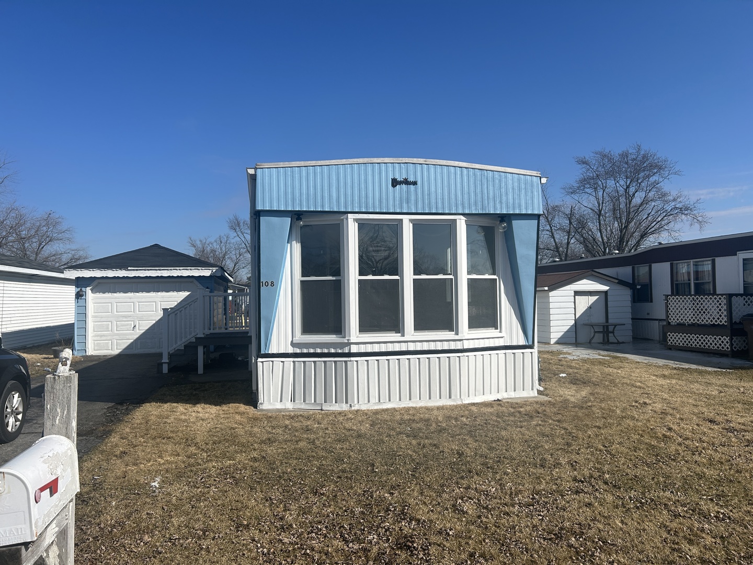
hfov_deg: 67.3
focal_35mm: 26
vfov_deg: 53.1
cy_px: 282
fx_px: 566
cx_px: 376
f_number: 1.5
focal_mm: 5.7
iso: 50
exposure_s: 1/7463
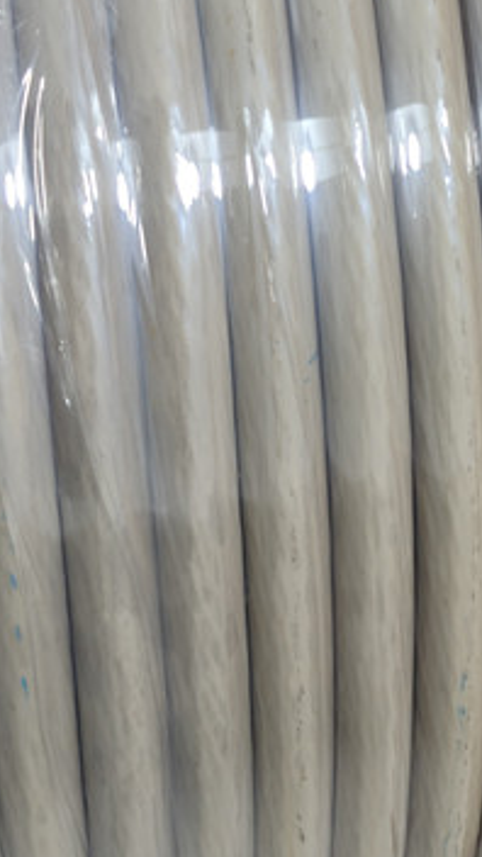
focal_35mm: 57
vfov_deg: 35.0
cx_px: 302
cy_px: 127
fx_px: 1295
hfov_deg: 21.0
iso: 640
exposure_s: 1/100
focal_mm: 6.06
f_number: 1.6
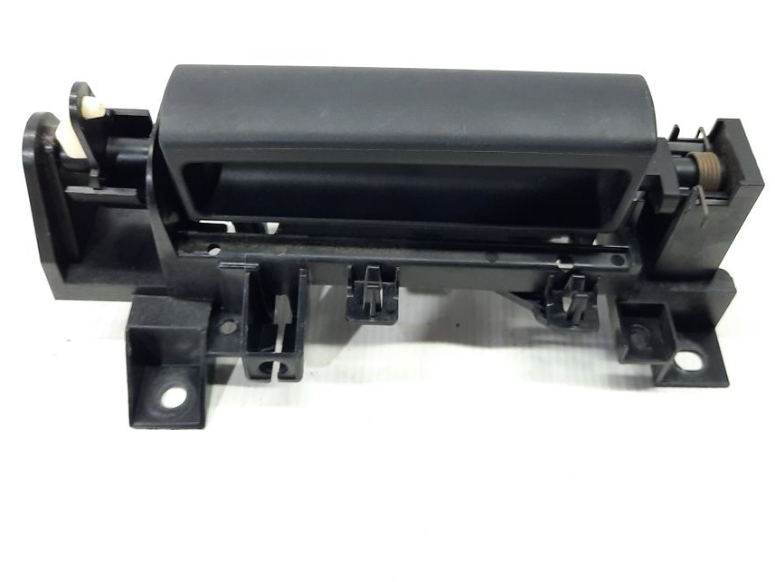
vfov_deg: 40.6
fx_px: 784
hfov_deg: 52.5
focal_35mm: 35
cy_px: 244
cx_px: 423
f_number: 2
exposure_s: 1/50
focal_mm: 4.6
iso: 160
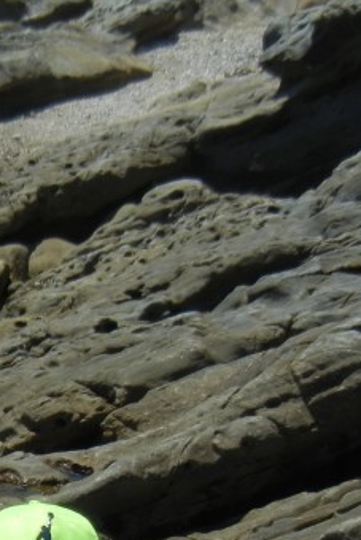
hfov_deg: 13.5
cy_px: 575
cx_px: -227
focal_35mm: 94
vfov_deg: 20.8
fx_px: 1412
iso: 160
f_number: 7
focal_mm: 5.4
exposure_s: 1/755
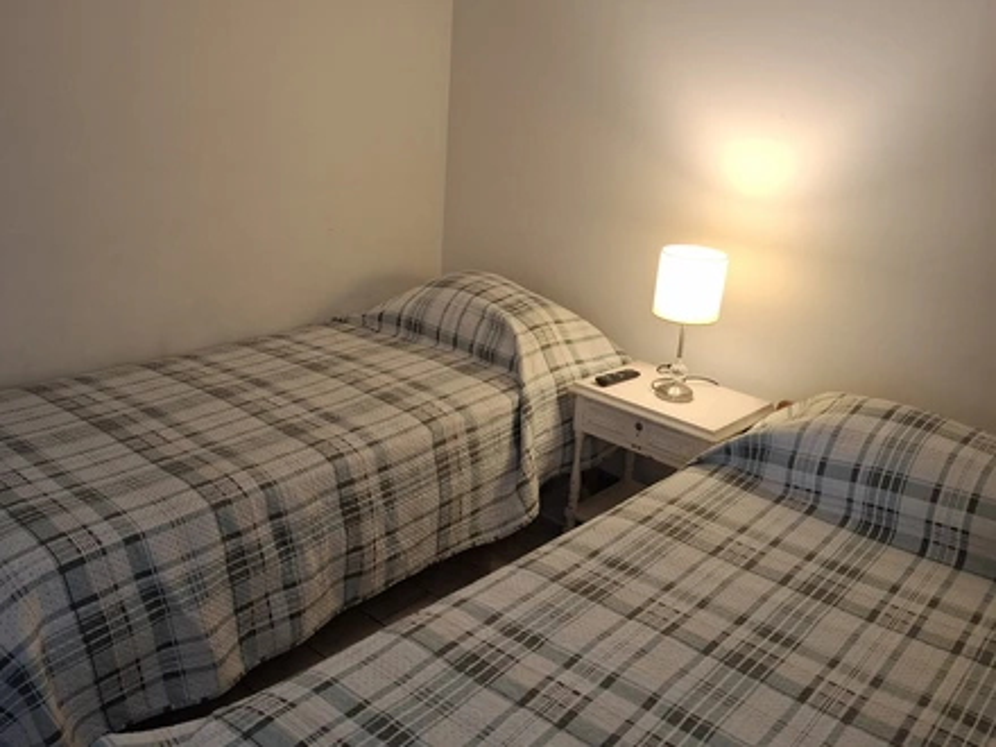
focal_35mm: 23
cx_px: 498
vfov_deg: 58.9
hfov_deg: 73.9
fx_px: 662
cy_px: 374
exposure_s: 1/60
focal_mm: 5.54
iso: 200
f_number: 1.8
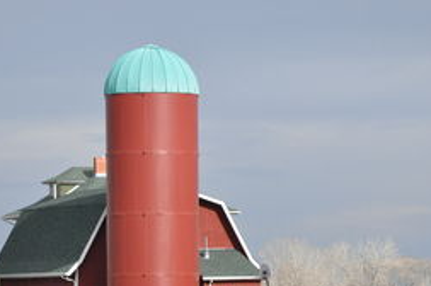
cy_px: 184
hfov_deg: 7.3
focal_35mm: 281
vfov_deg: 4.9
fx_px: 3359
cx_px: 292
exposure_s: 1/4000
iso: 1600
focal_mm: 105
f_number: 8
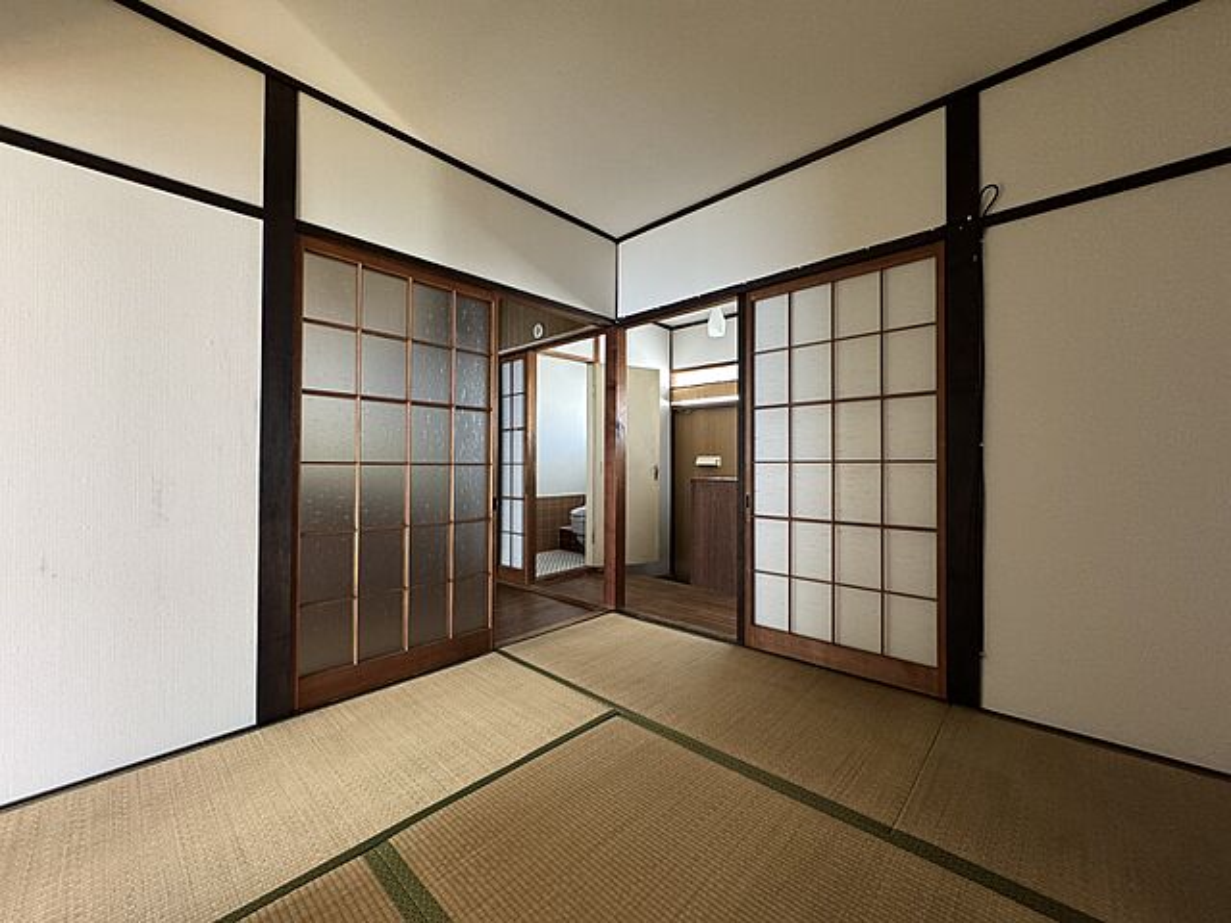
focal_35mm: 14
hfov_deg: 102.1
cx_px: 616
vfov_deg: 85.7
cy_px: 462
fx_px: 498
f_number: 2.2
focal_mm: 2.22
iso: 500
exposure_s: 1/60
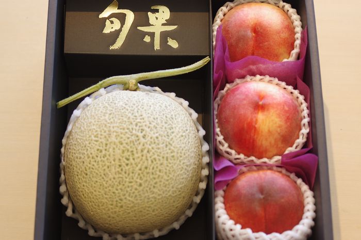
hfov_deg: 27.0
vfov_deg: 18.1
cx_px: 180
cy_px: 120
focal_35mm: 75
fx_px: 751
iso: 200
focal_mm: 50
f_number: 2.8
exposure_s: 1/100
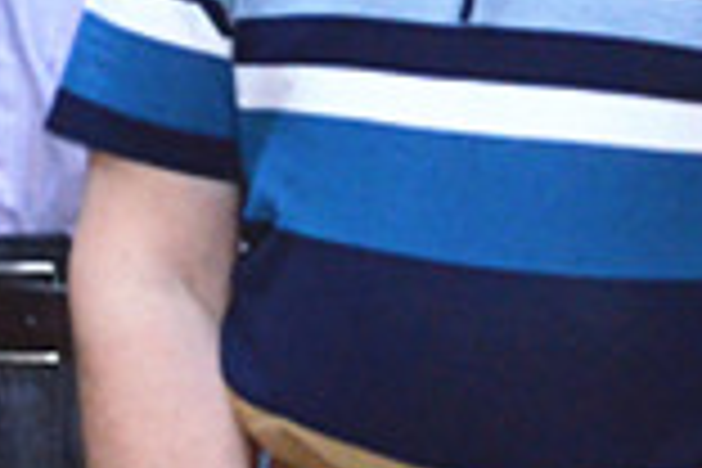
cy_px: -328
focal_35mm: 229
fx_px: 4465
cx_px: -464
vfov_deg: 5.9
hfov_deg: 8.7
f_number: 4.5
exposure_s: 1/60
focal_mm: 28
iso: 3200
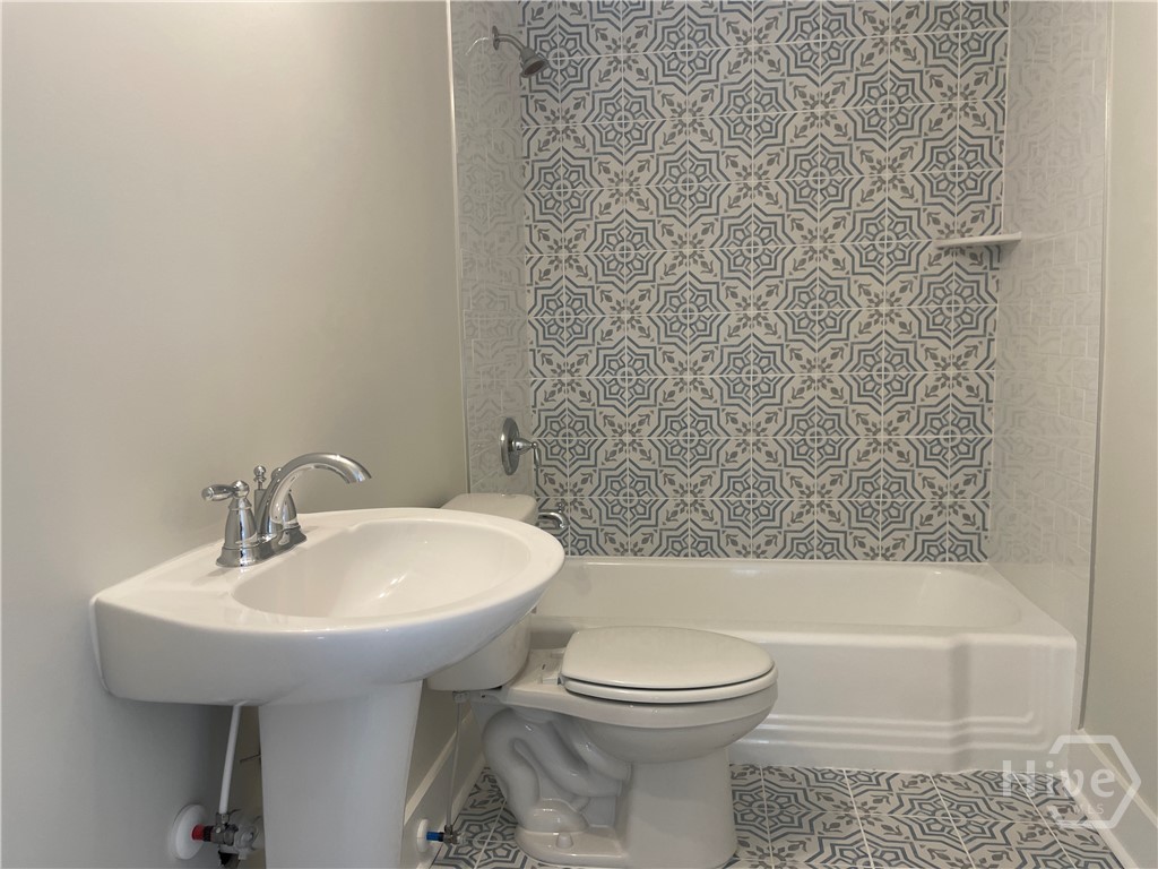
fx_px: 870
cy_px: 434
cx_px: 579
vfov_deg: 53.1
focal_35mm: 26
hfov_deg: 67.3
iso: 80
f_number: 1.6
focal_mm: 4.2
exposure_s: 1/60
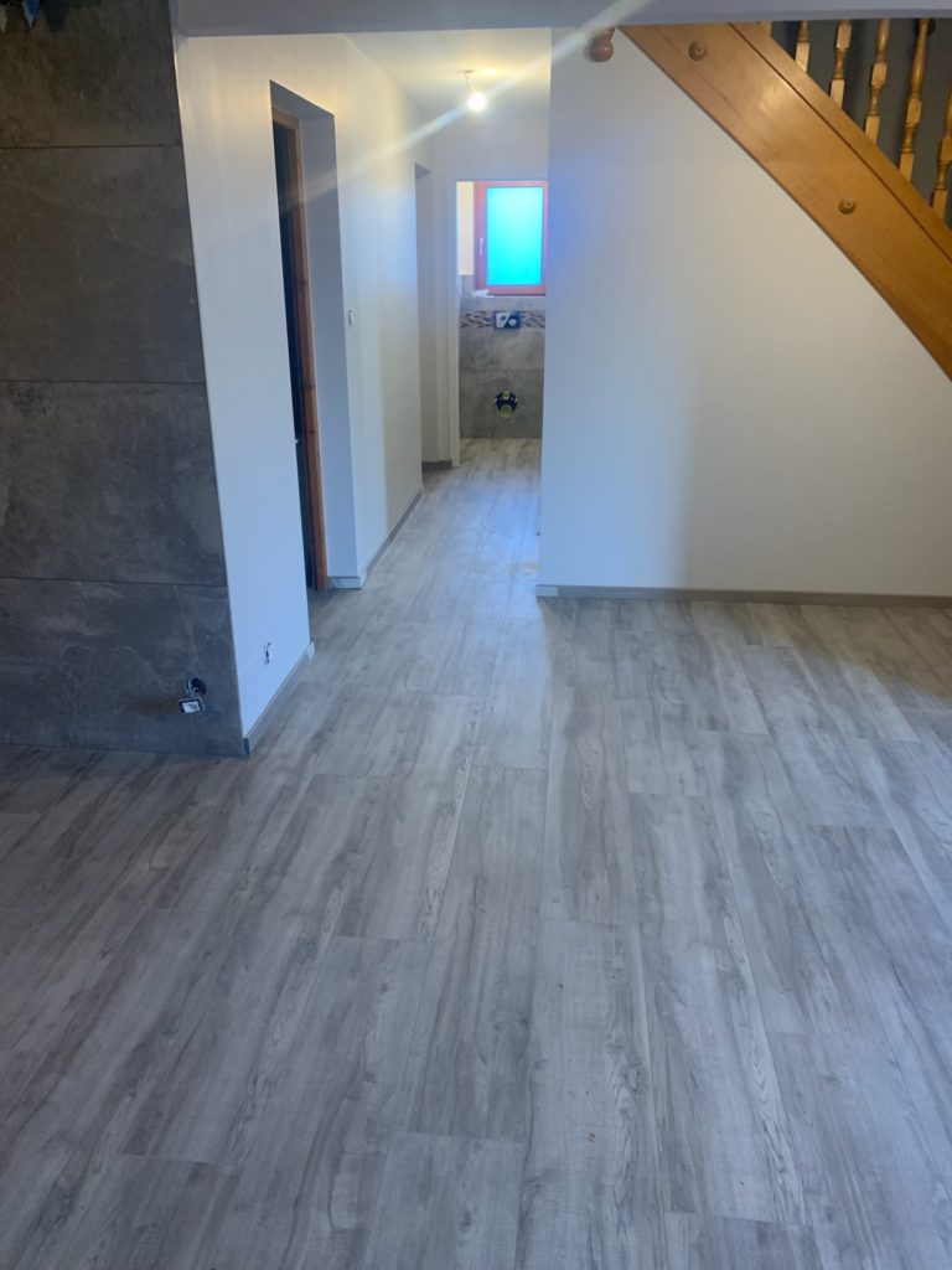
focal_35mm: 26
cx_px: 476
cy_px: 635
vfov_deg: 67.3
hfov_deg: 53.1
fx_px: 953
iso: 200
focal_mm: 4.25
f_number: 1.8
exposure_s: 1/60
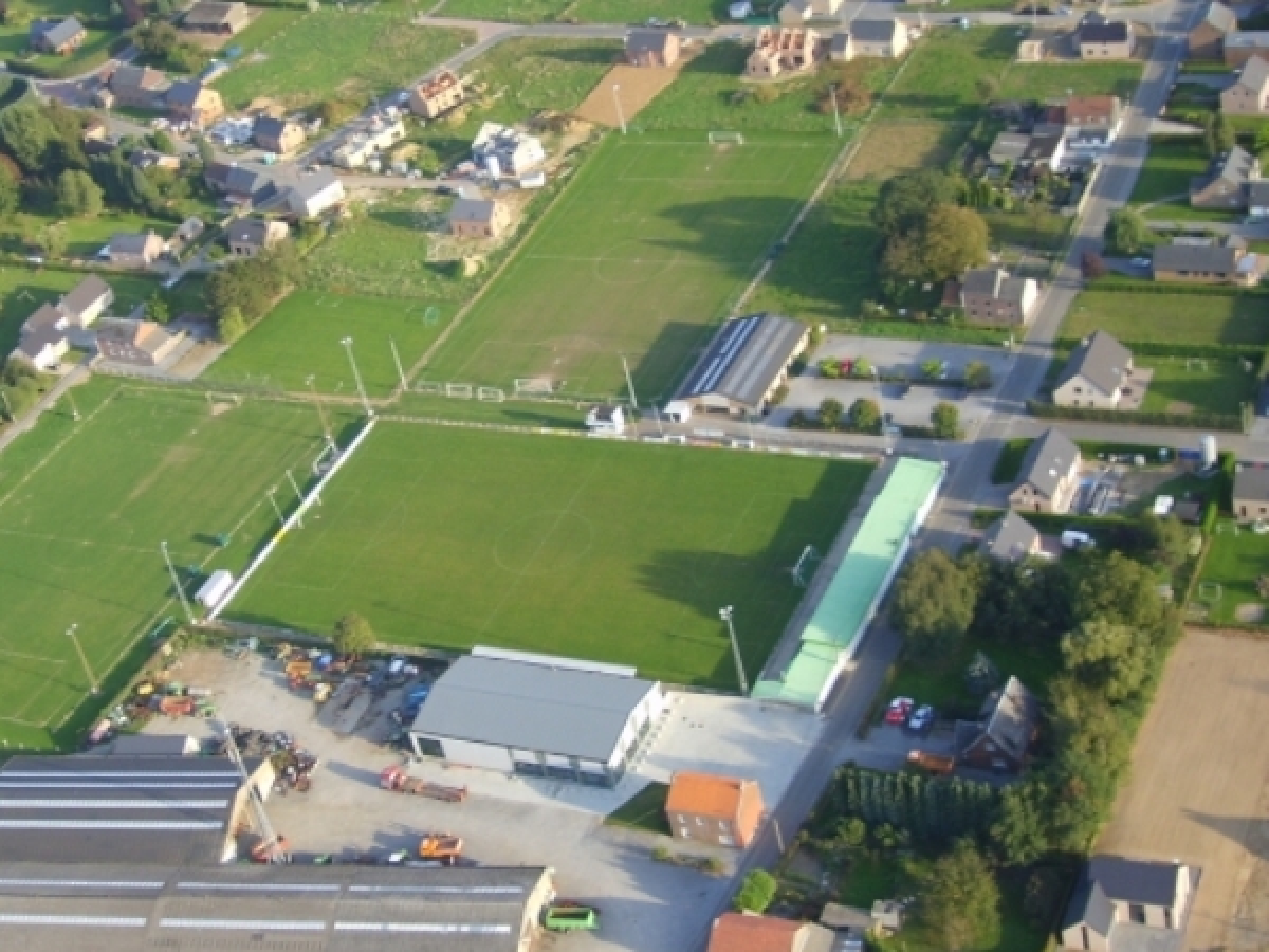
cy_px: 476
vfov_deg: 33.6
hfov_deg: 43.9
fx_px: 1576
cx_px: 634
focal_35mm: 43
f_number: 3
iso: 50
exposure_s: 1/250
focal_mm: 7.2
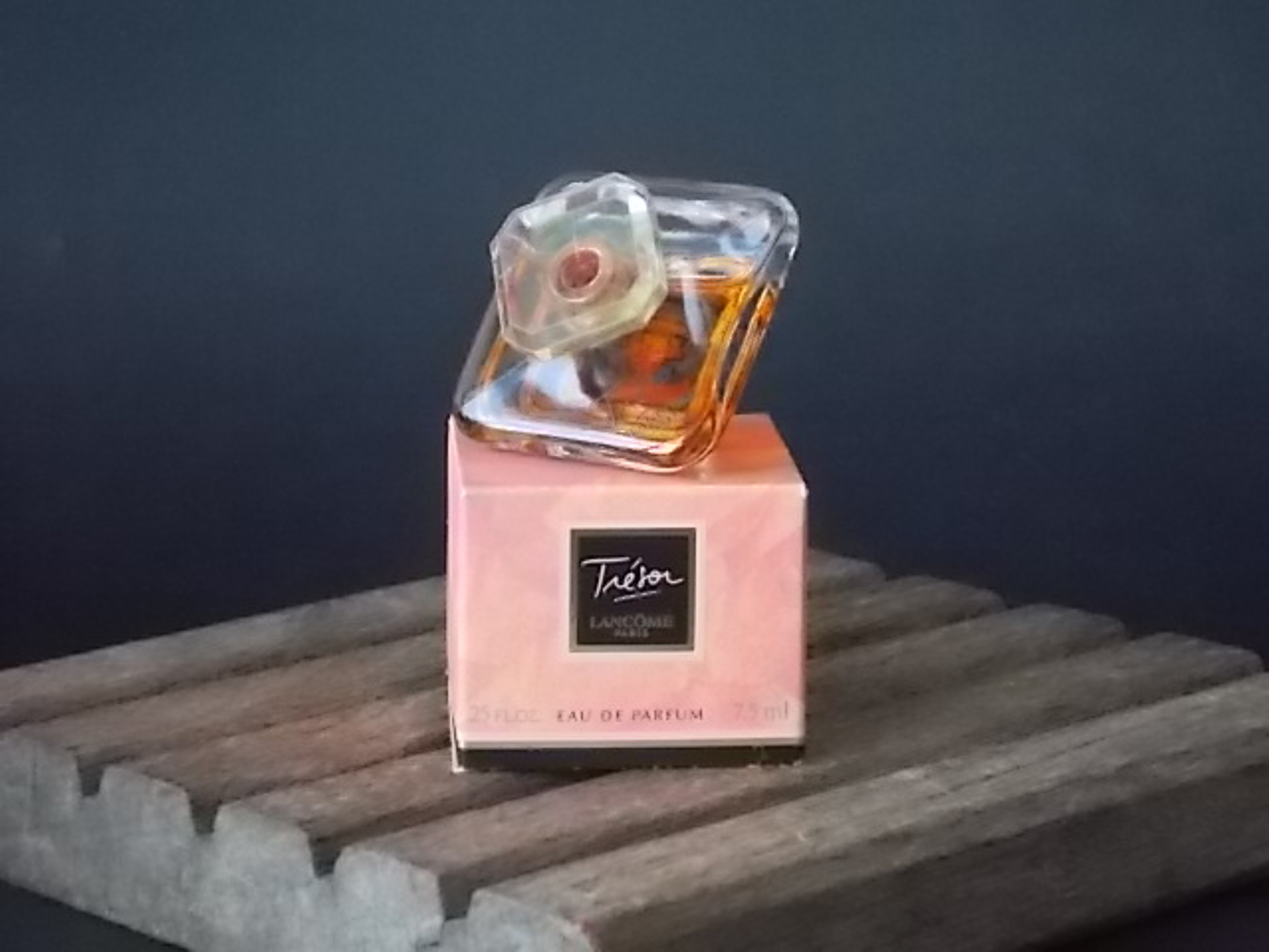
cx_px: 634
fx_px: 4143
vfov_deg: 13.1
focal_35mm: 113
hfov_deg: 17.4
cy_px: 476
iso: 800
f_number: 6
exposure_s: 1/60
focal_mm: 20.1
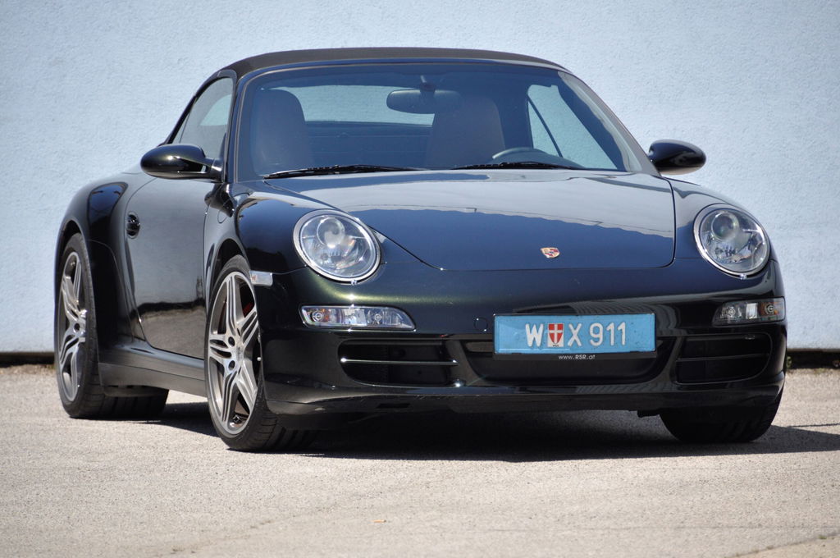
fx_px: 7341
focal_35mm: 315
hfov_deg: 6.5
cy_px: 279
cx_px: 420
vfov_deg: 4.4
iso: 500
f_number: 6.3
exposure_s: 1/500
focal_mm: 210
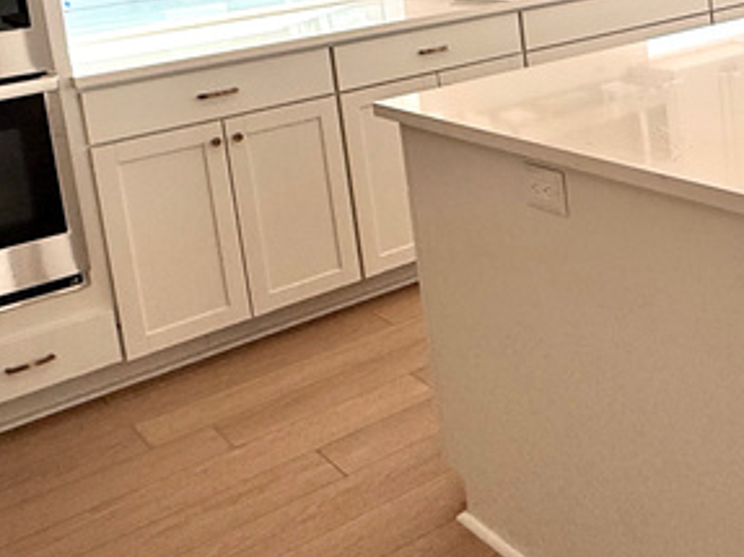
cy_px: -3
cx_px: 775
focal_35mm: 50
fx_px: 1074
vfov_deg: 27.4
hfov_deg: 34.2
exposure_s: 1/742
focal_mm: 2.22
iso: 64
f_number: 2.2
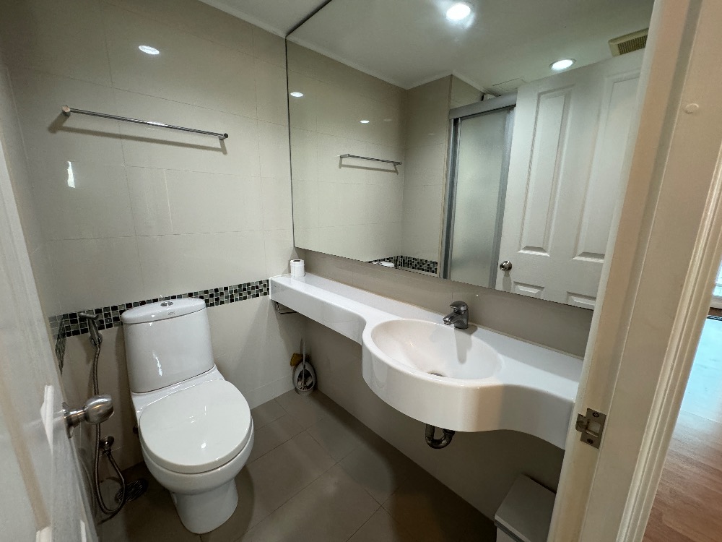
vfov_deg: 85.7
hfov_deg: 102.1
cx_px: 361
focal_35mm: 14
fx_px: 292
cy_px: 271
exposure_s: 1/100
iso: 250
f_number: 2.2
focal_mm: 2.22
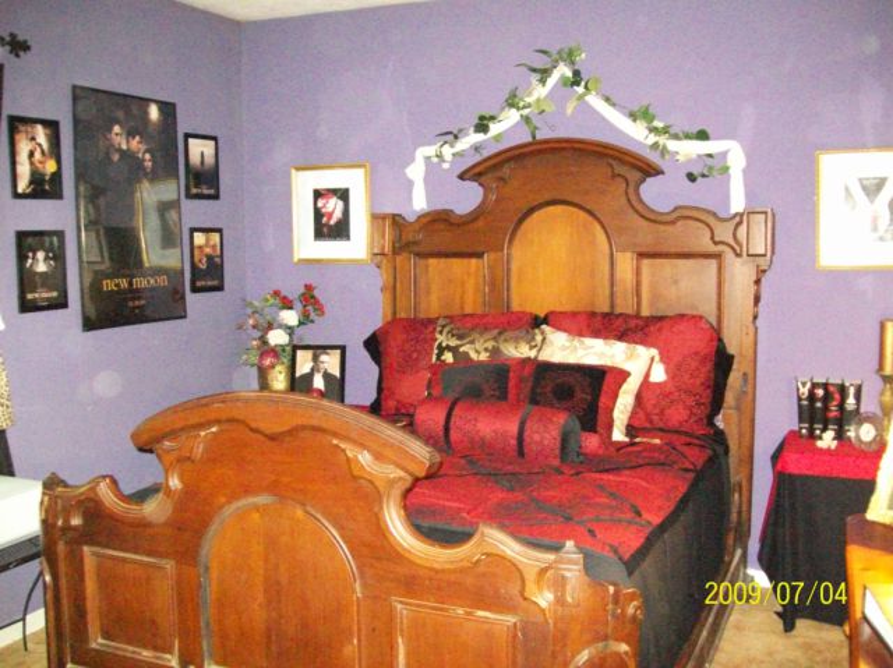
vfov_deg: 39.6
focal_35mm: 36
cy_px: 334
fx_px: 928
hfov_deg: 51.4
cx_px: 446
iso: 800
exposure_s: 1/60
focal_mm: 6
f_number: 2.7
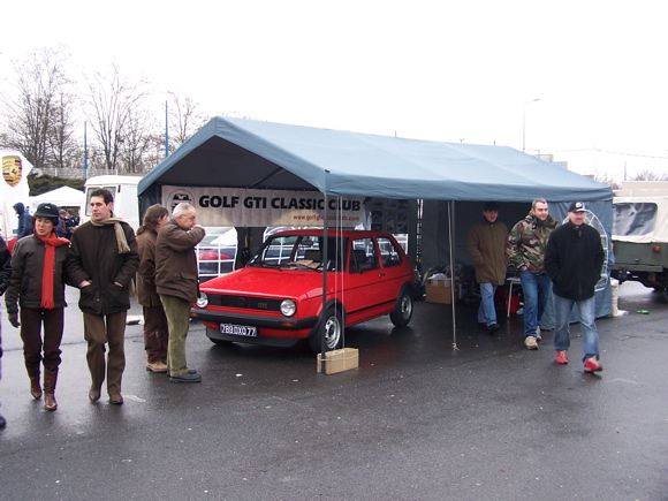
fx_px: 733
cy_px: 250
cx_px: 334
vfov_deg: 37.7
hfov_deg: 49.0
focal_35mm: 38
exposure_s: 1/30
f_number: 2.8
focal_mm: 6.3
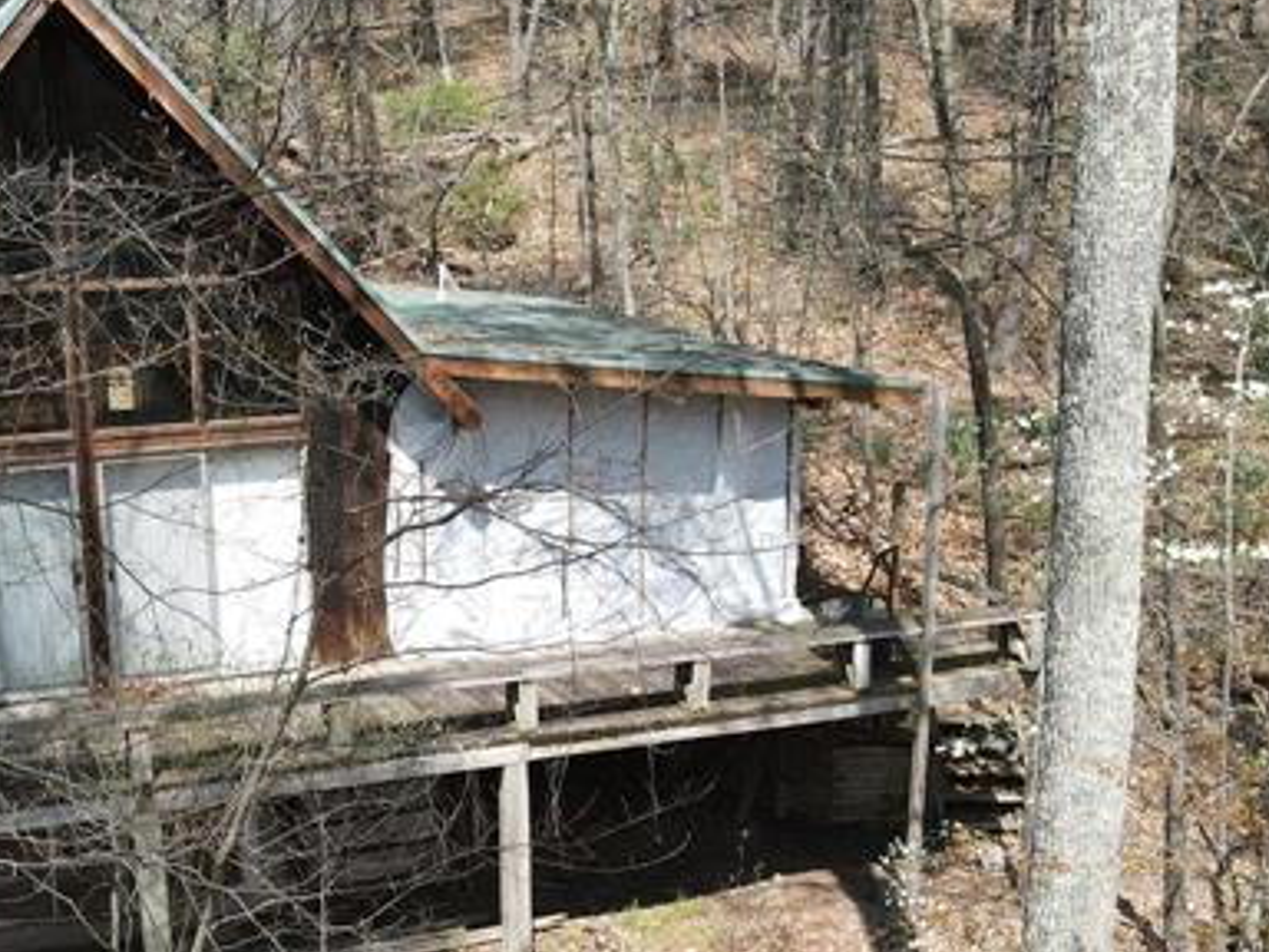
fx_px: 1650
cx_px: 463
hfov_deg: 41.7
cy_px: 654
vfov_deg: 31.9
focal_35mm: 45
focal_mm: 4.5
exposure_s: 1/250
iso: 100
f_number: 2.8
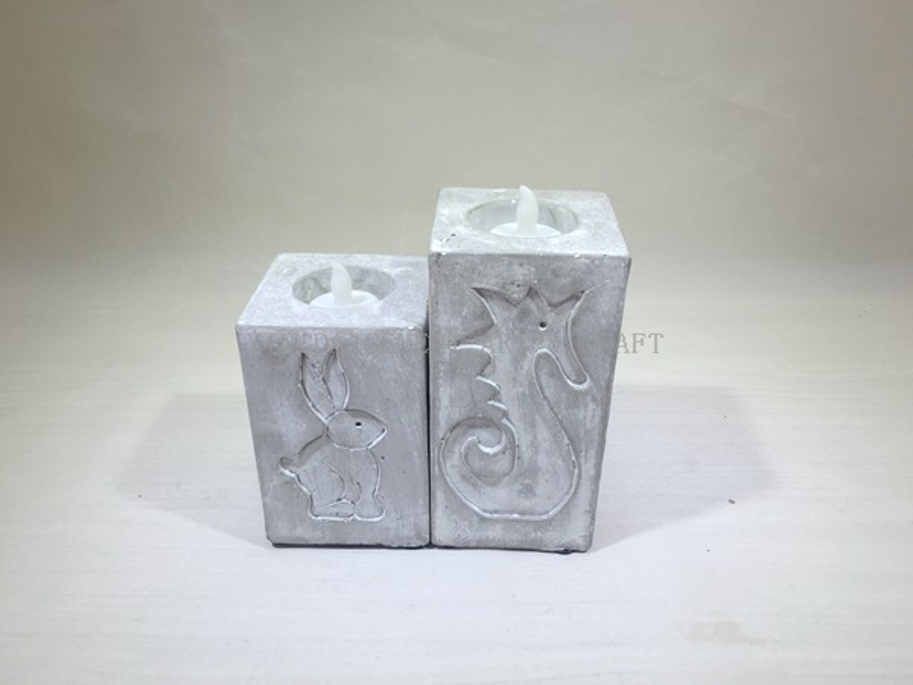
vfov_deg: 48.2
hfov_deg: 61.7
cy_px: 342
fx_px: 765
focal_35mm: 29
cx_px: 456
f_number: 2.2
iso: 25
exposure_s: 1/218
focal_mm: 4.15
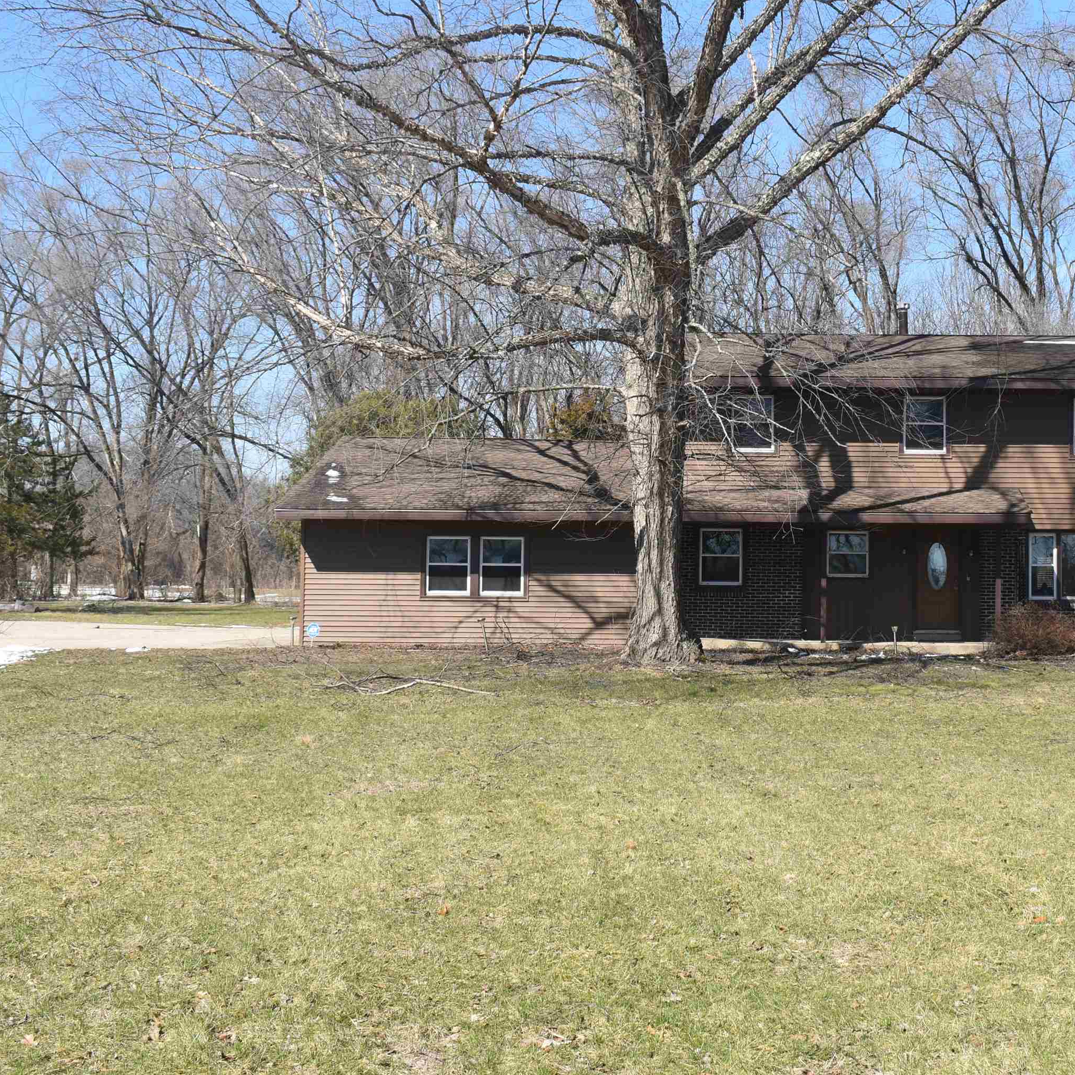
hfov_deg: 36.4
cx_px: 731
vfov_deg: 36.8
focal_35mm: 46
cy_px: 538
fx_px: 1616
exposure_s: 1/320
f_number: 9
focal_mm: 24
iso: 200
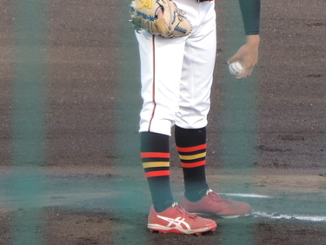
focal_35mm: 1172
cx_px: 138
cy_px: 19
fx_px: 11048
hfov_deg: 1.7
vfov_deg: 1.3
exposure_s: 1/100
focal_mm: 98.1
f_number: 4.9
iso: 400
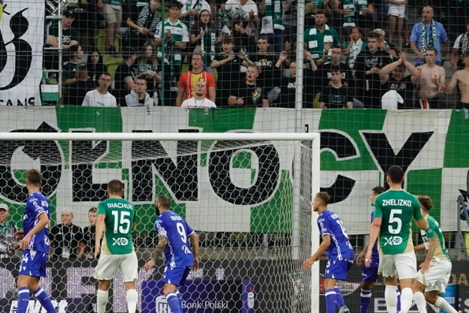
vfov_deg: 2.1
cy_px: 174
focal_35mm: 645
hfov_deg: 3.2
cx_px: -8
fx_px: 8404
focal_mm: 200
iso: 3200
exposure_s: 1/800
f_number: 6.3
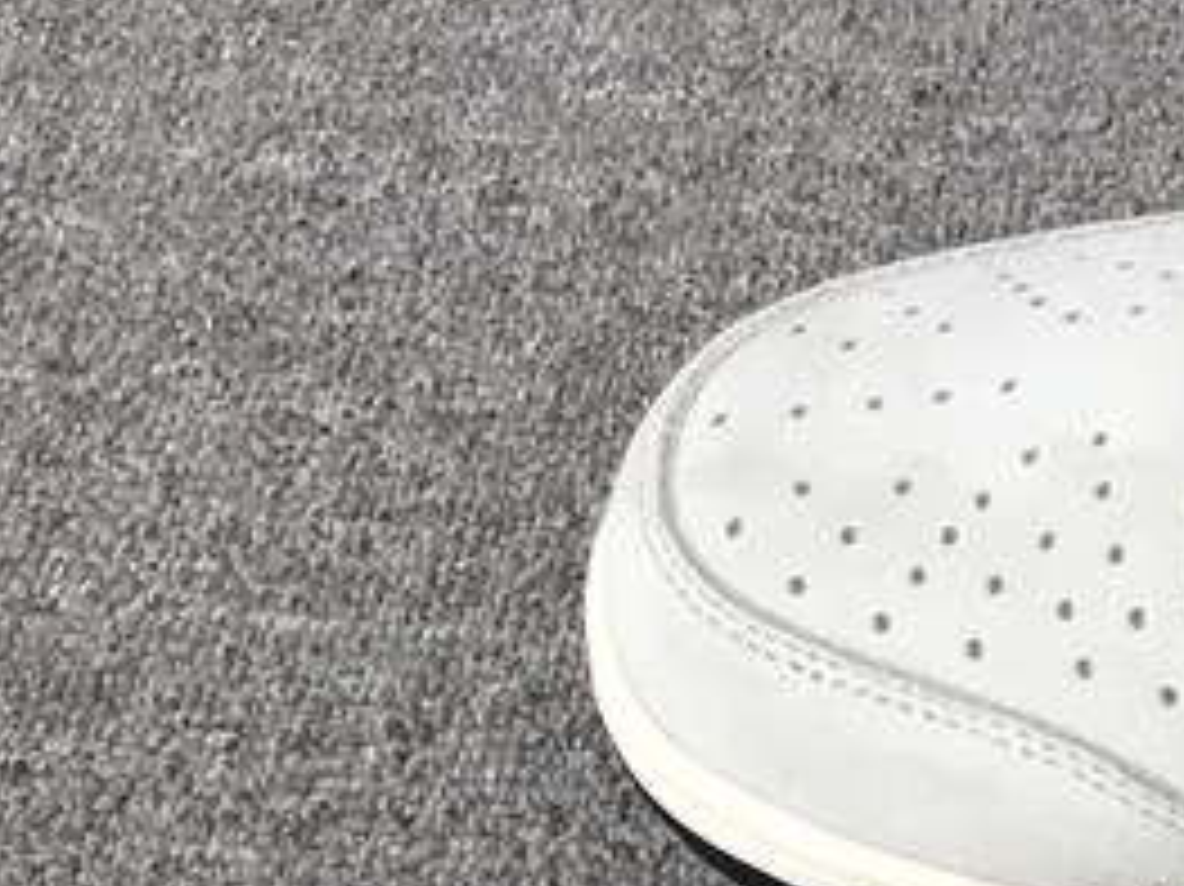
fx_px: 3624
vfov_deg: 13.8
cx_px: 1972
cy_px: 884
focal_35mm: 106
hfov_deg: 16.3
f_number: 2.4
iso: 32
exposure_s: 1/100
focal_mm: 3.3
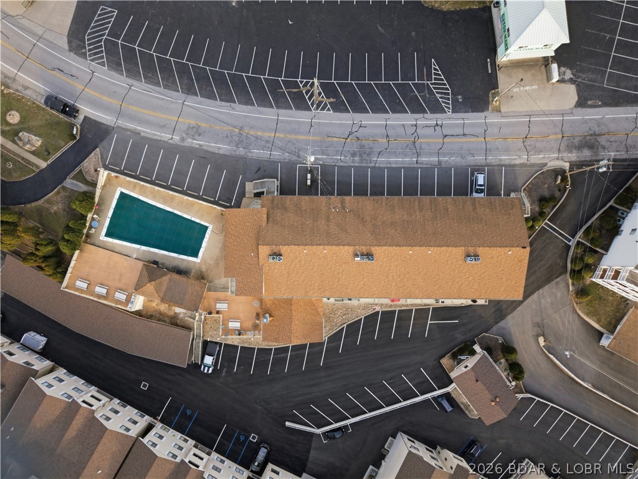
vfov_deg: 56.8
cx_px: 319
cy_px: 240
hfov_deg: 71.6
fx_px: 442
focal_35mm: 24
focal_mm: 8.7
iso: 800
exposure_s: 1/250
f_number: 1.8
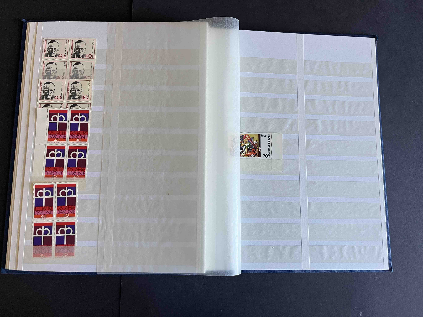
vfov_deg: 53.1
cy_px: 158
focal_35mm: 26
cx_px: 212
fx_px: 318
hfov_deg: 67.3
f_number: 1.6
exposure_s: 1/91
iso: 125
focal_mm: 5.1
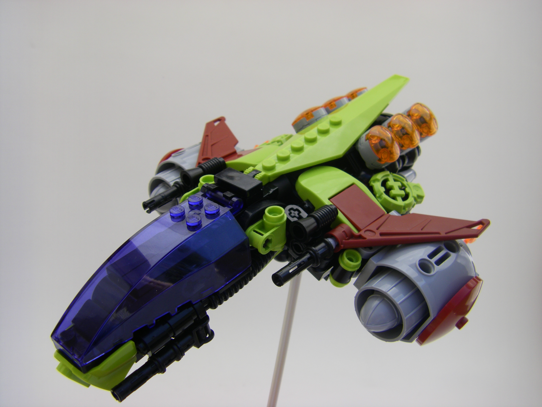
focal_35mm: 38
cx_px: 271
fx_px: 595
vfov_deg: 37.7
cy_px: 204
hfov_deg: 49.0
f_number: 3.5
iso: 64
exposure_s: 1/320
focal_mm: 6.3
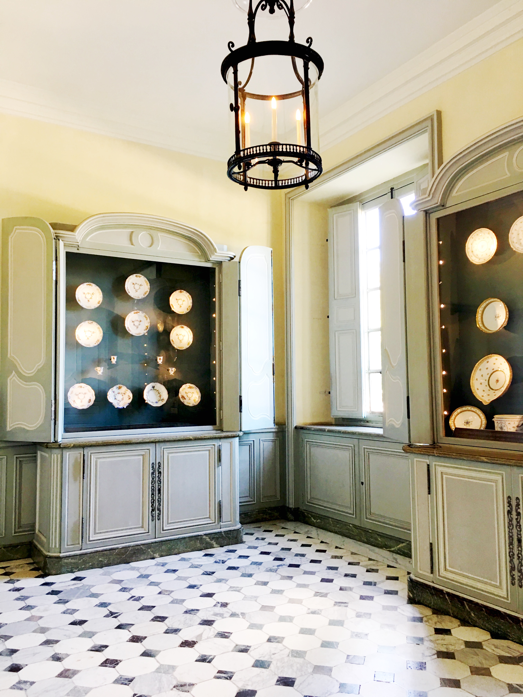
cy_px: 348
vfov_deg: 61.7
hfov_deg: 48.2
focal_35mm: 29
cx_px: 262
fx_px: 584
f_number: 2.2
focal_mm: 4.15
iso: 40
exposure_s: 1/17
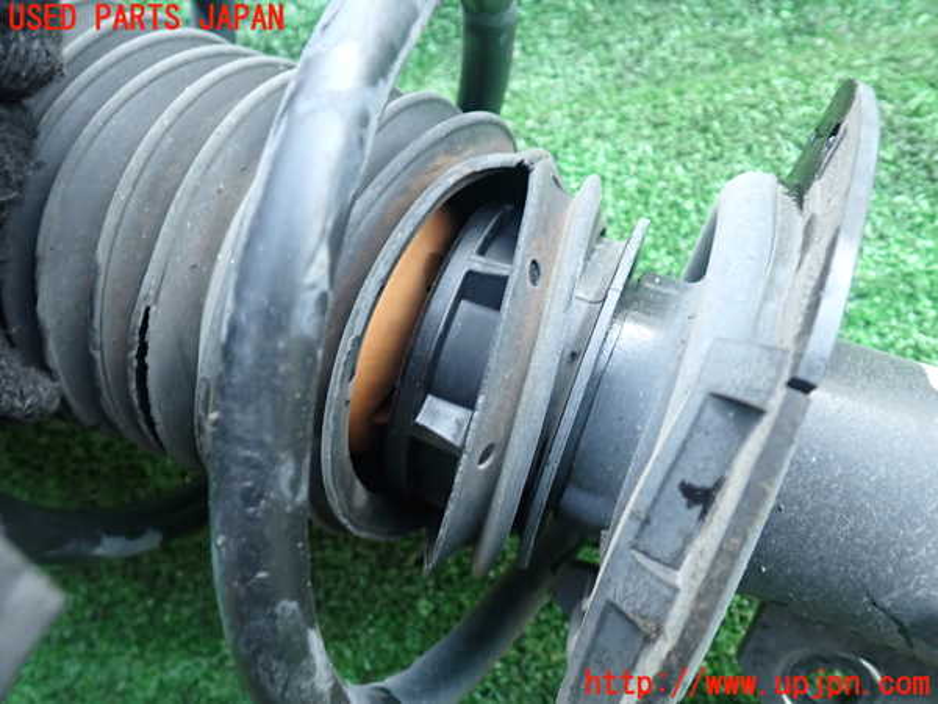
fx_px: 813
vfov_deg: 46.8
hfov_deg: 60.0
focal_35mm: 30
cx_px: 469
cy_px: 352
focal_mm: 5.4
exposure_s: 1/30
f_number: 2.3
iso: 250
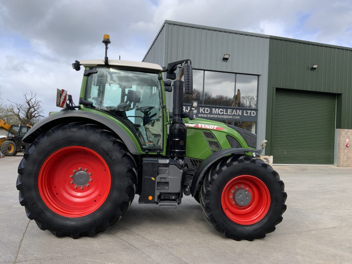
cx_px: 176
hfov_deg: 61.7
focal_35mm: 29
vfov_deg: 48.2
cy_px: 132
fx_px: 295
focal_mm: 3
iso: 16
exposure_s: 1/883
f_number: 1.8
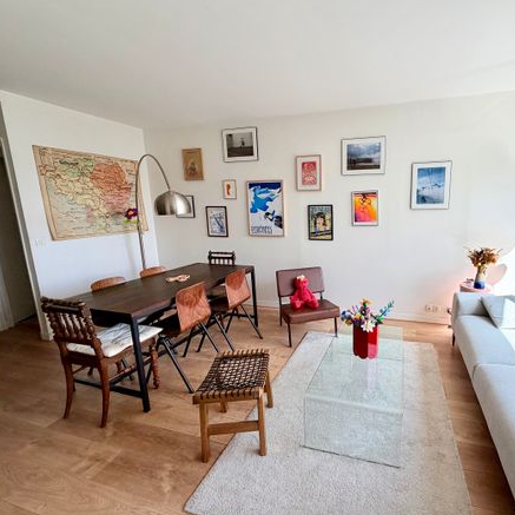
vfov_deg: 84.0
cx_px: 326
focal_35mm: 17
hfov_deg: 82.1
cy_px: 259
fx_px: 286
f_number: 2.2
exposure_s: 1/183
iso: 50
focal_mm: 2.22
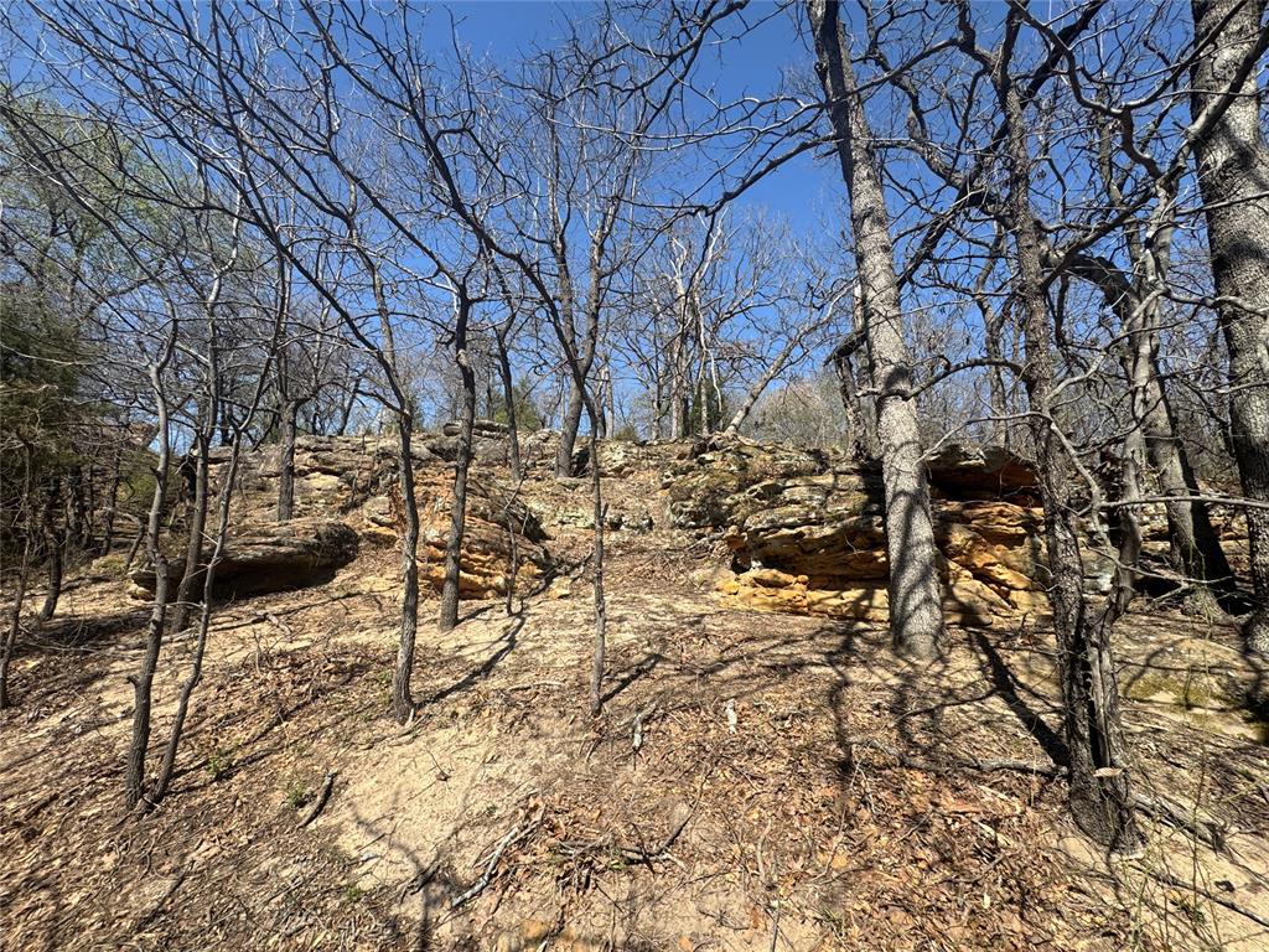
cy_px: 476
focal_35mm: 14
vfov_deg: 85.7
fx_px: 513
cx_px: 634
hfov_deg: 102.1
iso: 40
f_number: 2.2
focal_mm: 2.22
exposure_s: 1/1160
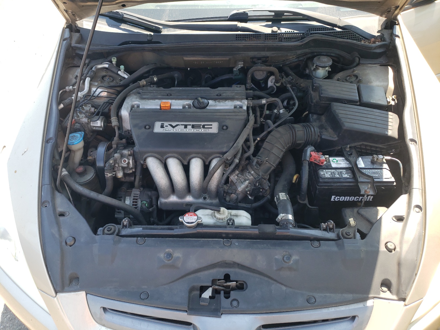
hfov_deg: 67.3
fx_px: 330
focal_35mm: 26
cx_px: 220
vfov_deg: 53.1
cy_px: 165
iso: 50
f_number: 1.5
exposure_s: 1/385
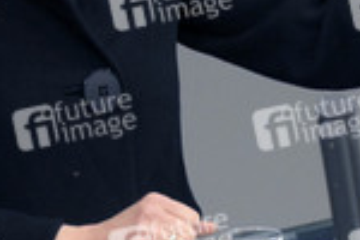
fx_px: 13219
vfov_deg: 1.0
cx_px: 107
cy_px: -58
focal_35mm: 1322
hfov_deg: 1.6
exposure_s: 1/320
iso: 10000
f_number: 5.6
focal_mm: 440
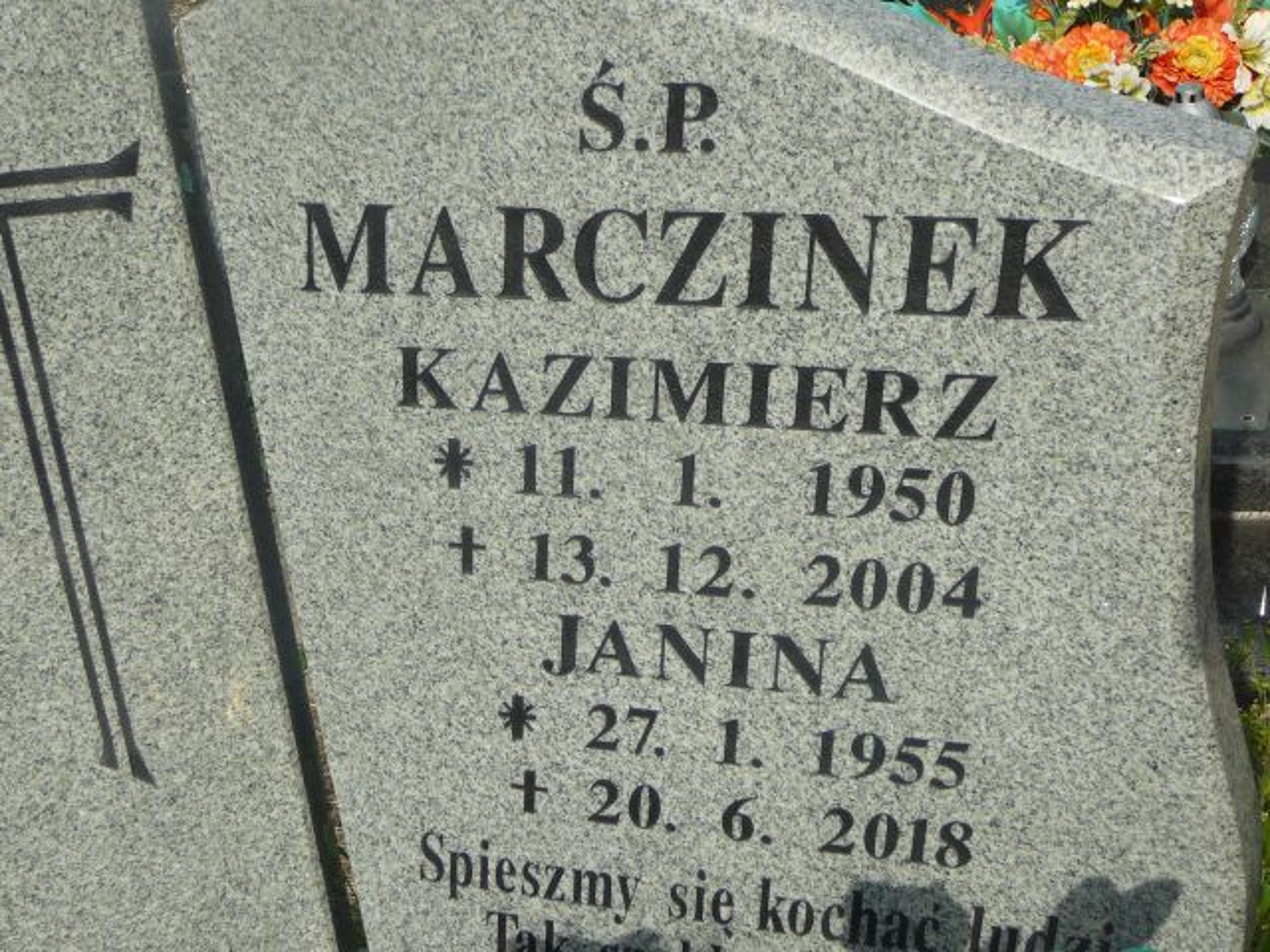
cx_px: 635
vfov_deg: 22.6
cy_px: 476
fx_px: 2385
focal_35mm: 65
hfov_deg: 29.8
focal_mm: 9.7
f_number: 3.6
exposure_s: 1/1000
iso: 80
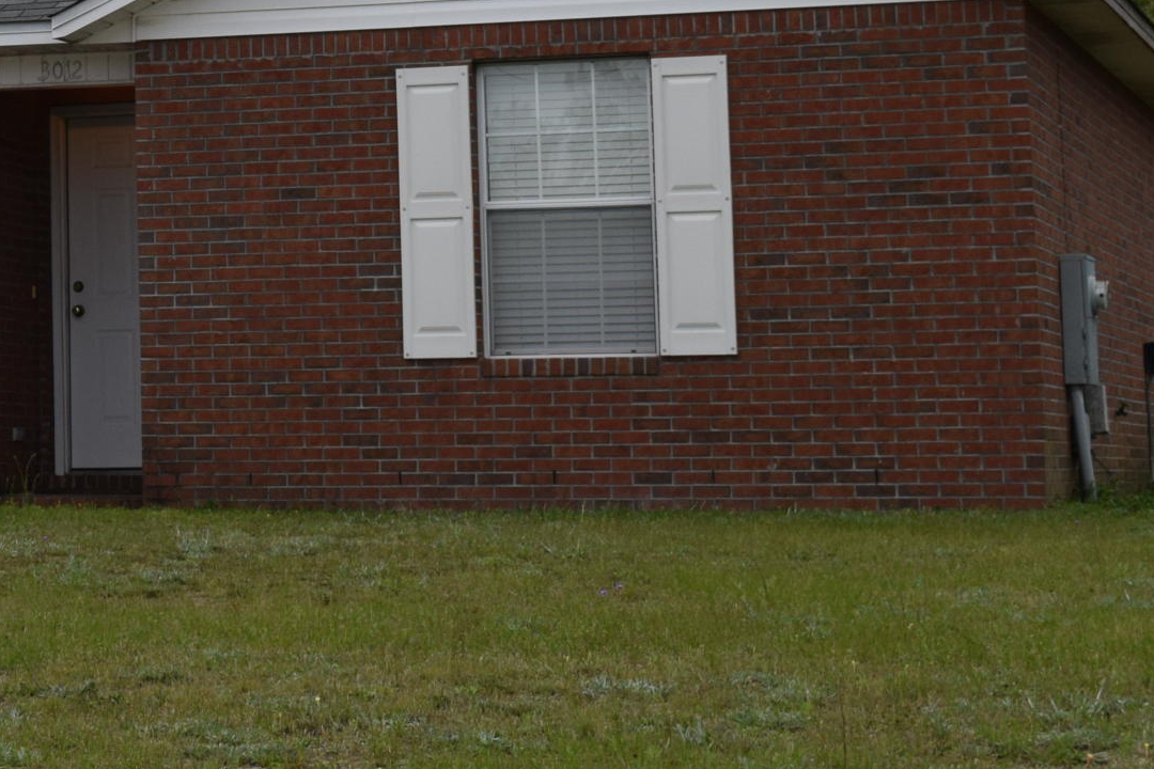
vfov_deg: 10.8
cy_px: -97
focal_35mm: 125
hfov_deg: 15.8
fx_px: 4007
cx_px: -204
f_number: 7.1
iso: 400
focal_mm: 30
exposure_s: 1/200
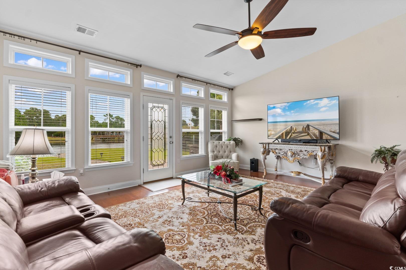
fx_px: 180
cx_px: 203
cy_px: 135
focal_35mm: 16
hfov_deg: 96.7
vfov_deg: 73.7
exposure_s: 1/8
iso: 100
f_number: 4.8
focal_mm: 11
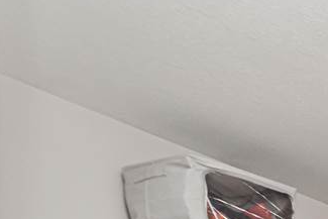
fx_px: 538
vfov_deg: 17.5
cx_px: 562
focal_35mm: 59
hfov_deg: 22.7
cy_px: 420
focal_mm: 10
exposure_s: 1/60
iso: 1100
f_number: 14
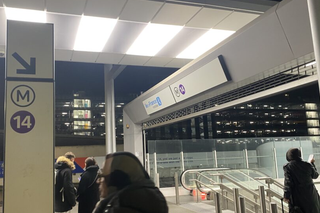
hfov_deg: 55.7
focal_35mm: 34
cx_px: 149
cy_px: 114
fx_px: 302
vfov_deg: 38.9
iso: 125
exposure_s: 1/50
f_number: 1.8
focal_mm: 4.25
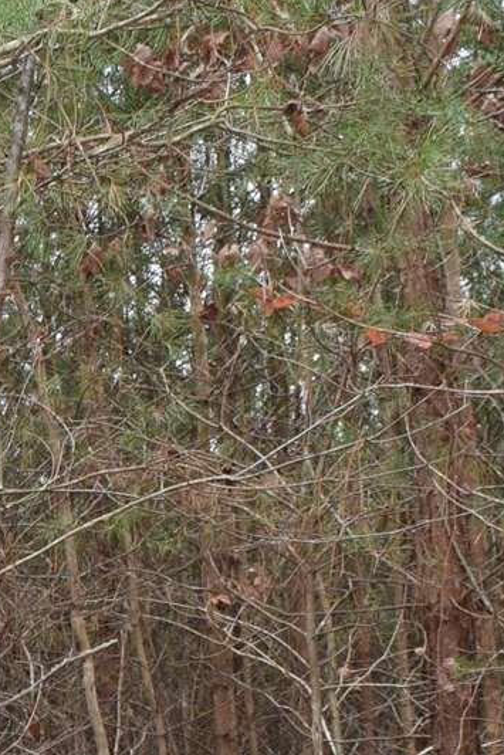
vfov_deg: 16.9
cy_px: 860
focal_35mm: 117
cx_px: -402
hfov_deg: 11.0
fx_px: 2455
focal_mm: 18
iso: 250
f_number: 8
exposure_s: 1/60
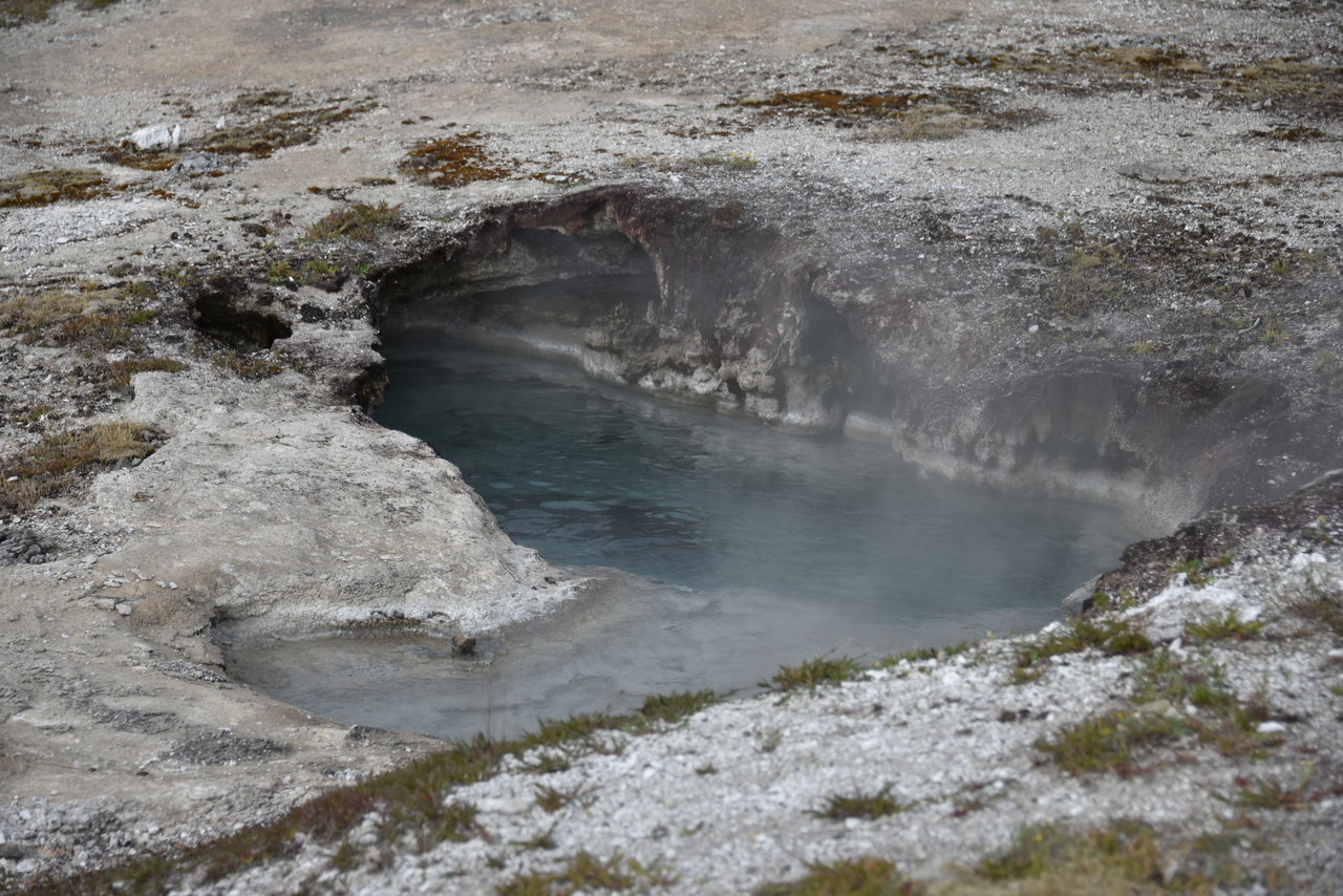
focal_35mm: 105
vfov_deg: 13.0
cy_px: 448
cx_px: 672
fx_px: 3918
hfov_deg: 19.5
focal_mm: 105
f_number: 5.3
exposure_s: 1/250
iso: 280
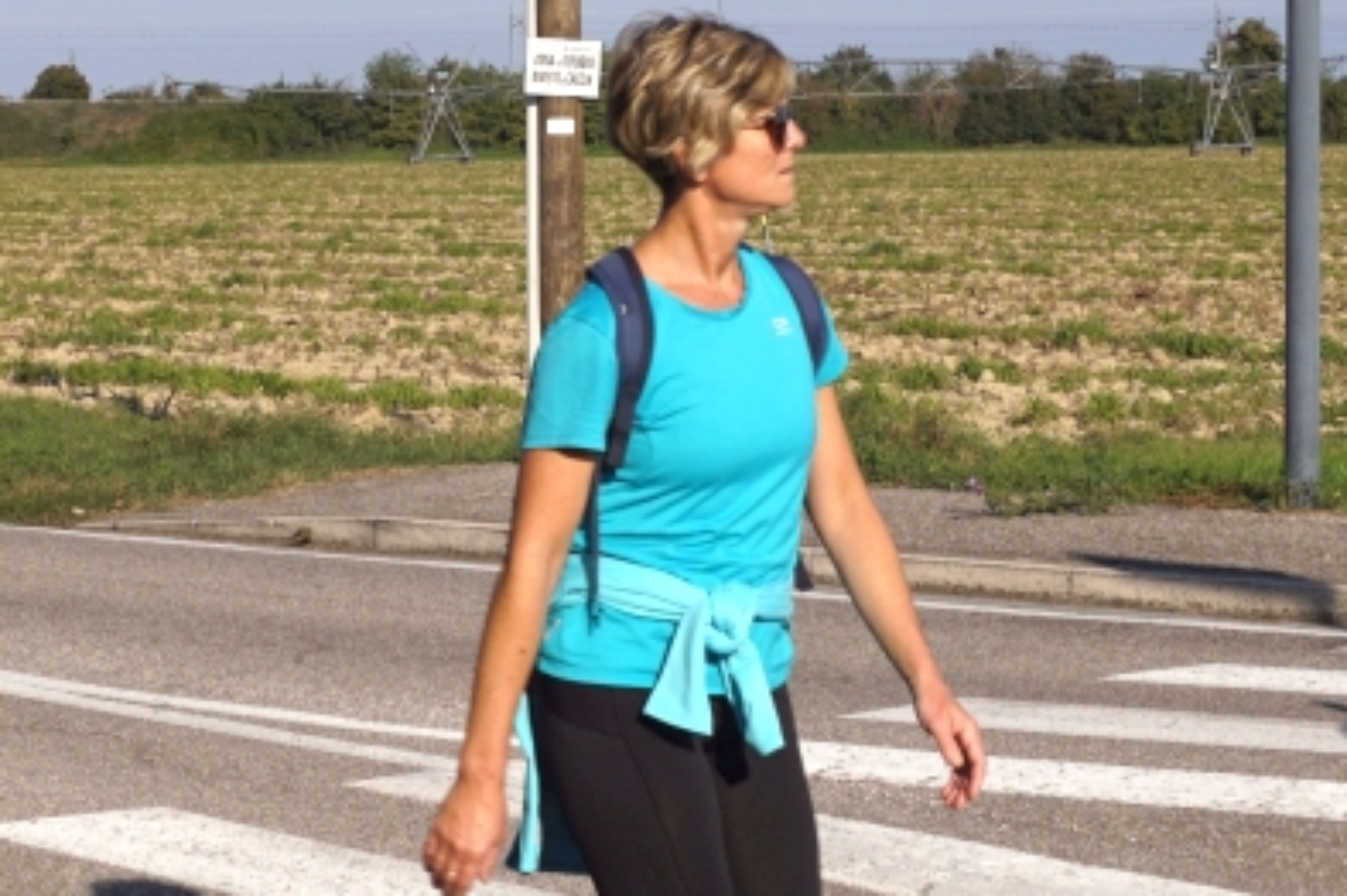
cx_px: 465
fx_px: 4374
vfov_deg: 11.7
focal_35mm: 117
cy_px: 265
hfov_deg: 17.5
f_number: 11
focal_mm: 24
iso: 100
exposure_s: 1/250
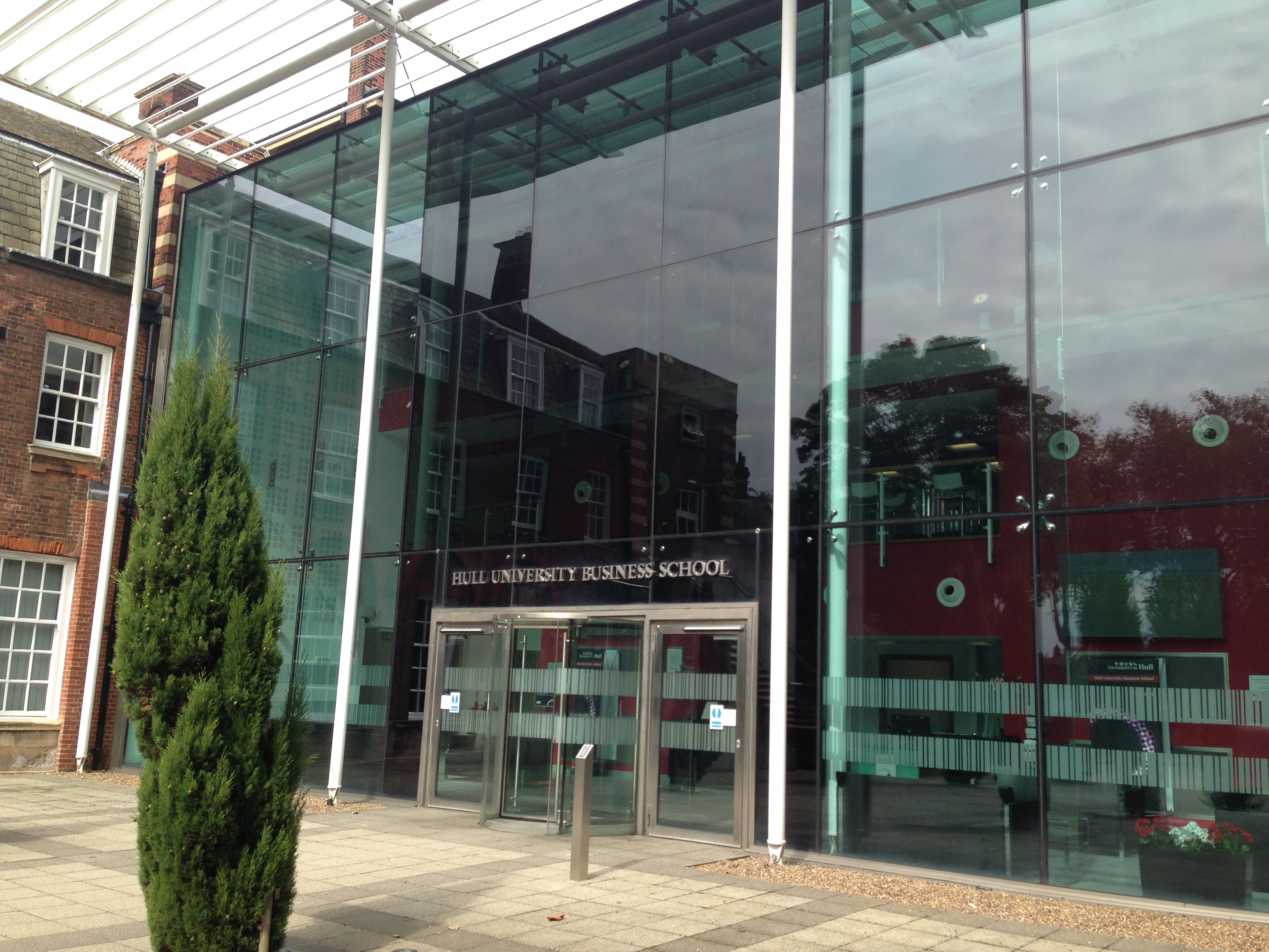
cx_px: 634
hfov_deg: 55.4
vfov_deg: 42.9
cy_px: 476
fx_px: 1210
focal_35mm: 33
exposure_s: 1/669
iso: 50
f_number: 2.4
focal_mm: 4.12
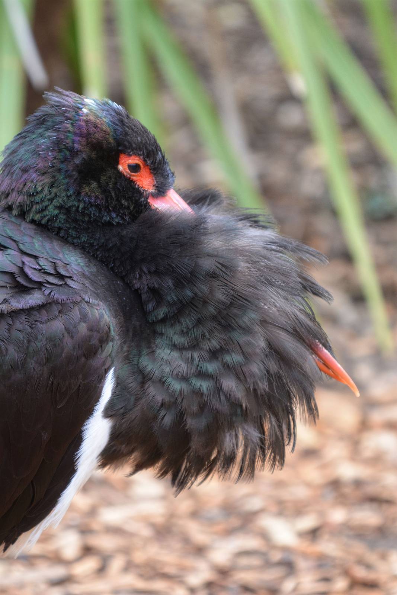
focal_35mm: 405
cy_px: 298
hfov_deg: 3.4
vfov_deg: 5.1
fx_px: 6697
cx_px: 198
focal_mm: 270
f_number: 6
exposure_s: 1/200
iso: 800
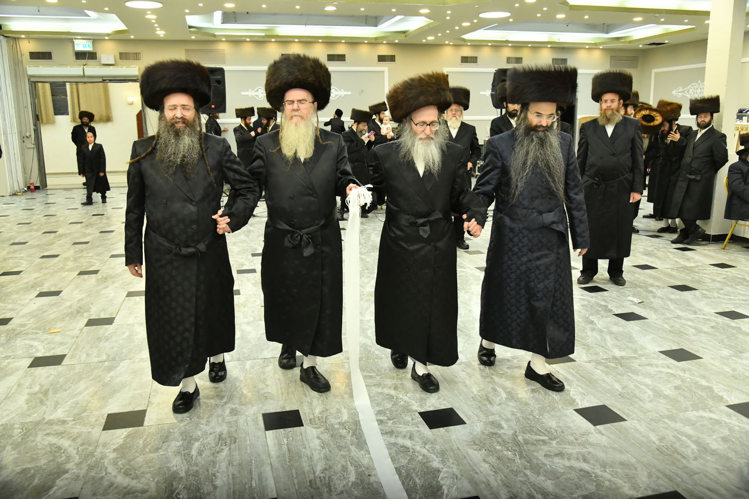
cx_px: 374
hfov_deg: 61.9
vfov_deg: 43.6
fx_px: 624
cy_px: 250
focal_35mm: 30
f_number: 5
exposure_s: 1/250
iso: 4000
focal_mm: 30
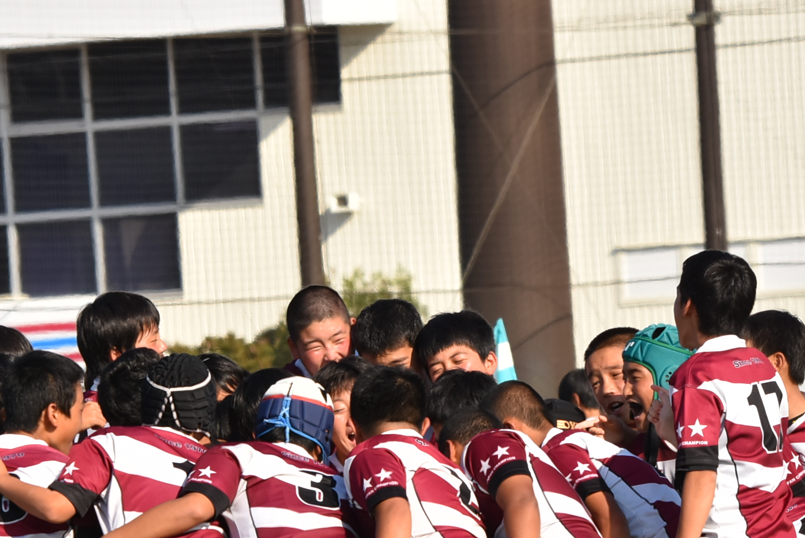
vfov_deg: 1.7
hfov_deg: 2.6
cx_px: 314
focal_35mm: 801
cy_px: 541
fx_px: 17922
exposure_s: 1/640
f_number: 9
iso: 320
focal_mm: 250
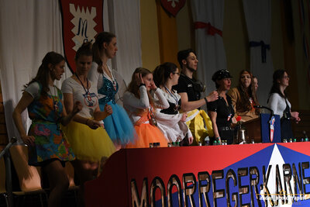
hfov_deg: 19.4
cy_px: 104
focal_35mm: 105
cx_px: 155
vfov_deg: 13.1
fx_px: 904
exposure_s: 1/400
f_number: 3.2
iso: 3200
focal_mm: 70
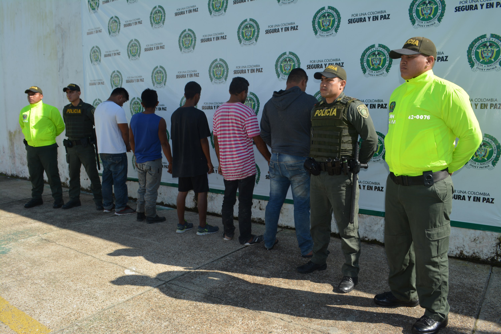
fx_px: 376
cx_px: 250
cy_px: 167
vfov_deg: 47.9
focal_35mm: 27
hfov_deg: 67.4
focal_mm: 18
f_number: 7.1
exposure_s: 1/200
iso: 100
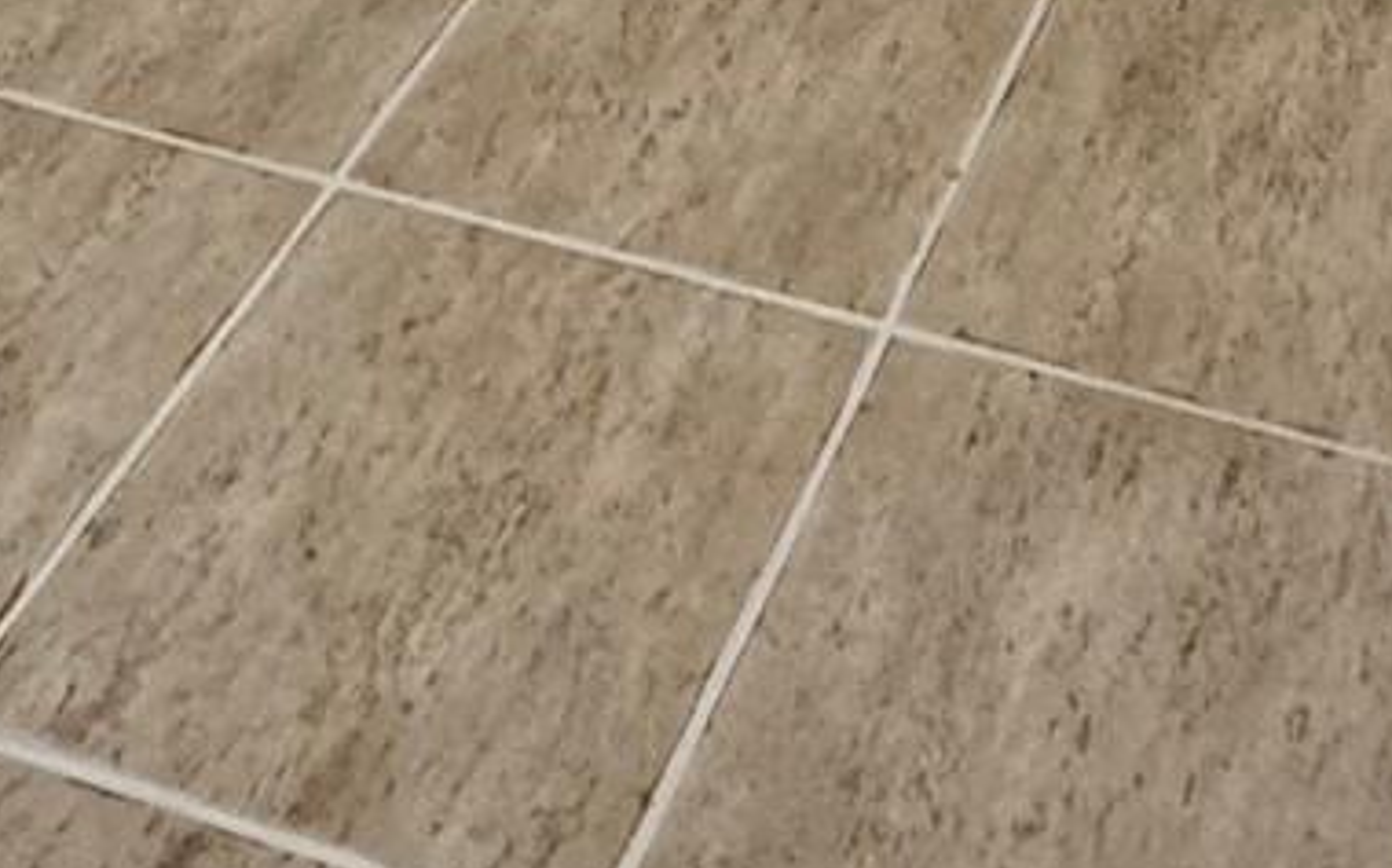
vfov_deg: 10.6
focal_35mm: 80
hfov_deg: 25.3
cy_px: -1806
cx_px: 1147
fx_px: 3033
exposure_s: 1/120
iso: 320
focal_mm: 2.22
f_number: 2.2
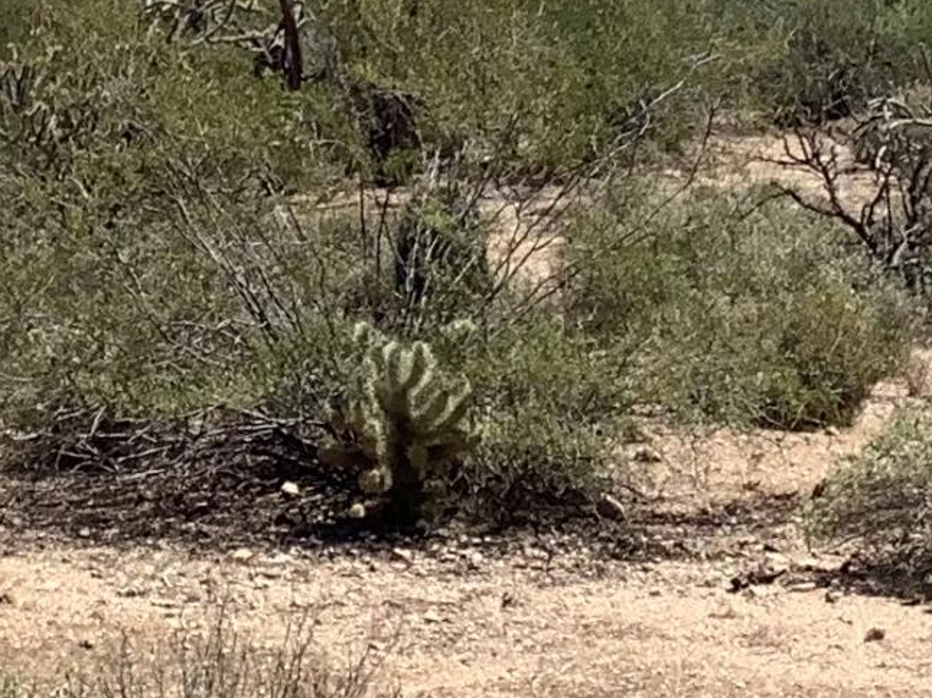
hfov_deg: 13.6
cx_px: 153
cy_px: -150
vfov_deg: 10.1
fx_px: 3876
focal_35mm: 144
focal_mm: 3.3
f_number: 2.4
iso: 25
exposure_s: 1/1773
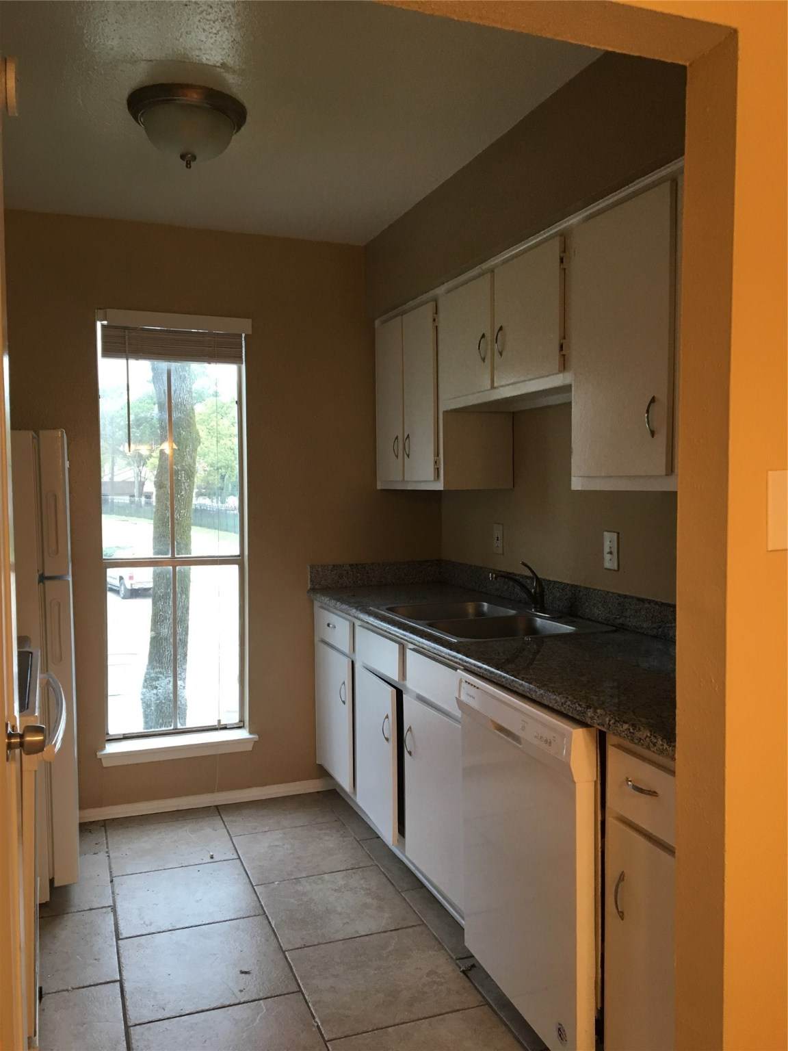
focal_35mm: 29
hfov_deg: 48.2
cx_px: 394
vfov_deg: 61.7
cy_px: 526
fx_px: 880
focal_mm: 4.15
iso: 40
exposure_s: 1/30
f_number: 2.2
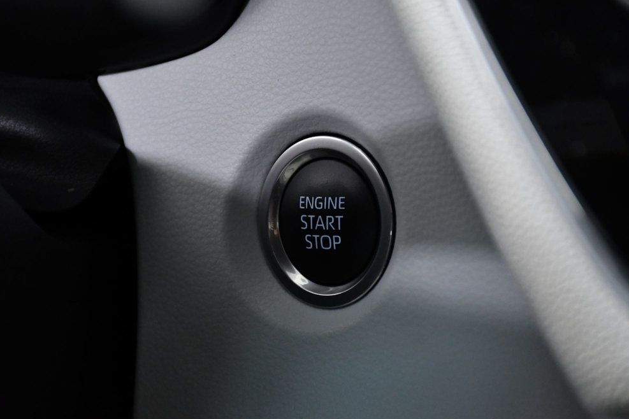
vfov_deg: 9.8
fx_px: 2446
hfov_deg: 14.7
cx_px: 311
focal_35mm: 140
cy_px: 217
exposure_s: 1/100
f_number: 5.3
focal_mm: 90
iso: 2500
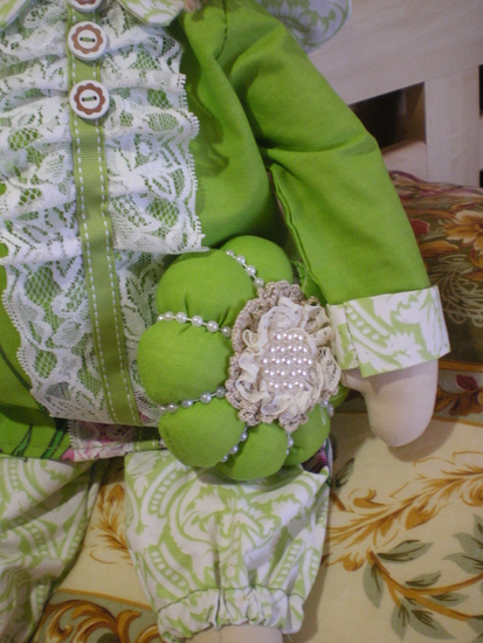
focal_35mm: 38
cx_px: 242
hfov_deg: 37.7
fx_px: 706
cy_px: 322
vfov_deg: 49.0
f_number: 3.1
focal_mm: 6.3
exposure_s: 1/40
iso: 400
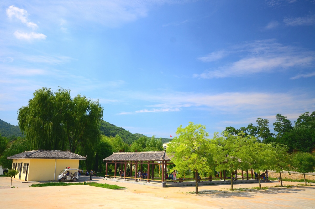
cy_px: 104
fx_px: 262
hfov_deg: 62.0
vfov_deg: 43.4
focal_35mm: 30
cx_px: 158
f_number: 5.6
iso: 200
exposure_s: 1/350
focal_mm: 20
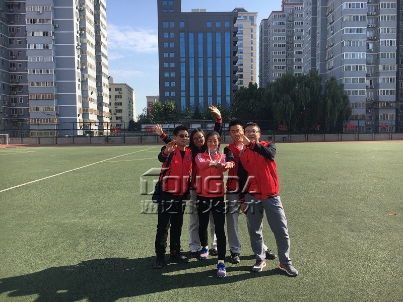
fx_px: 338
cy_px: 151
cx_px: 202
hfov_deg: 61.7
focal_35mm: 29
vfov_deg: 48.2
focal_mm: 4.15
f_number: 2.2
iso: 25
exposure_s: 1/950
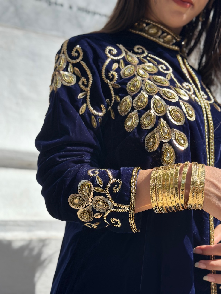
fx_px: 409
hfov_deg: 30.3
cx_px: 110
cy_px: 147
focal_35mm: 48
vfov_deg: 39.7
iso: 100
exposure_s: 1/4016
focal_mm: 6.86
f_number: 1.78
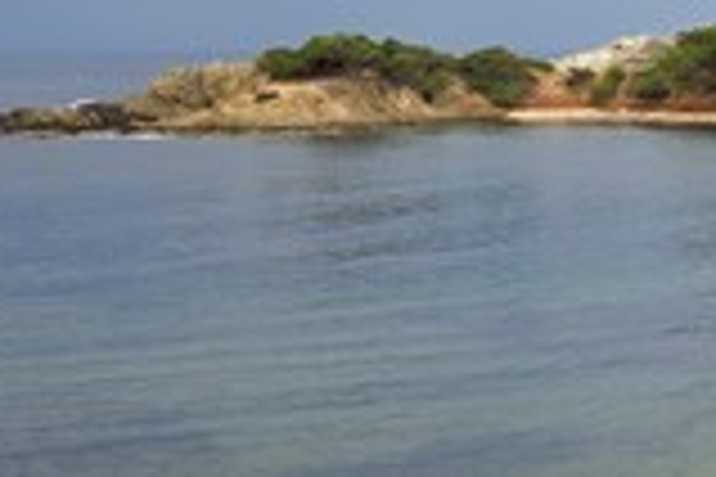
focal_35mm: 90
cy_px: 306
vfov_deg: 15.2
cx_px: 734
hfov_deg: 21.7
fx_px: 1790
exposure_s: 1/100
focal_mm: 34
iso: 200
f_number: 7.1
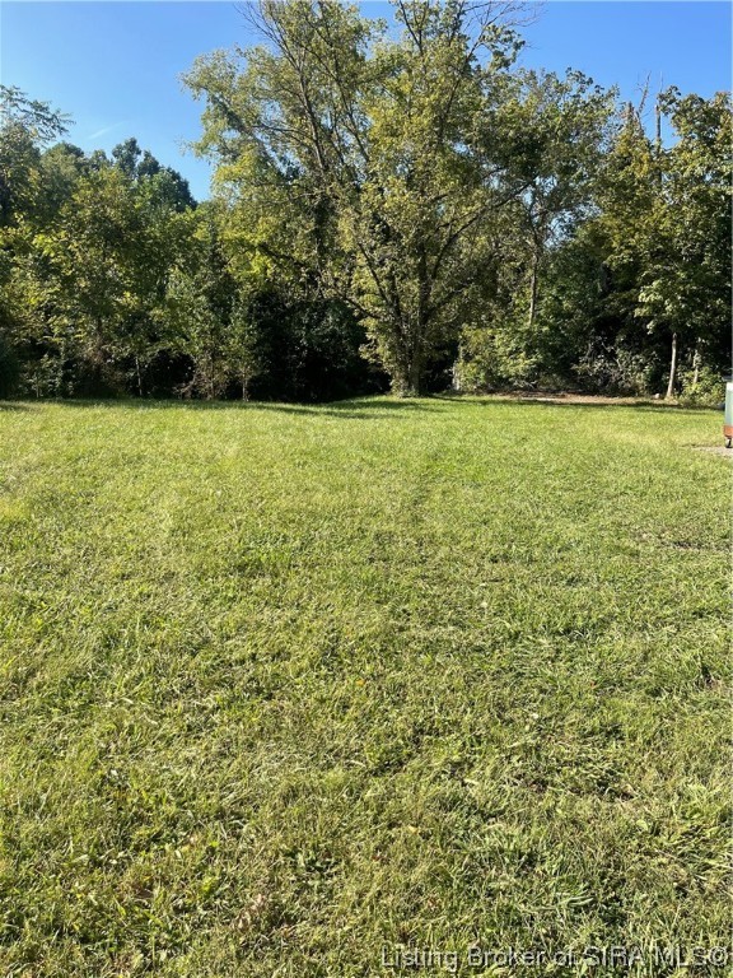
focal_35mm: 26
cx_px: 366
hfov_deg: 53.1
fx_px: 734
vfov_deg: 67.3
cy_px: 489
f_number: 1.6
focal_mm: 5.1
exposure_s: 1/1403
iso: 32
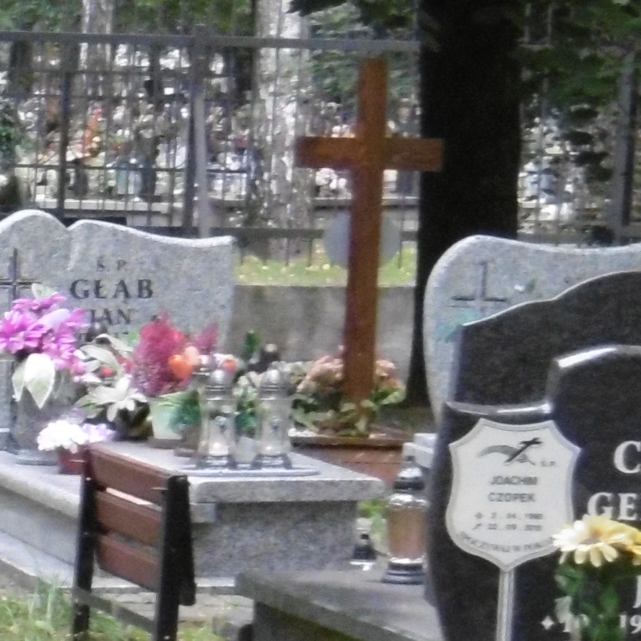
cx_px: -644
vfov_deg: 7.4
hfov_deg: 7.2
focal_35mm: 234
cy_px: 755
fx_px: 4902
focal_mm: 9.2
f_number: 4
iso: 400
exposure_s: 1/40
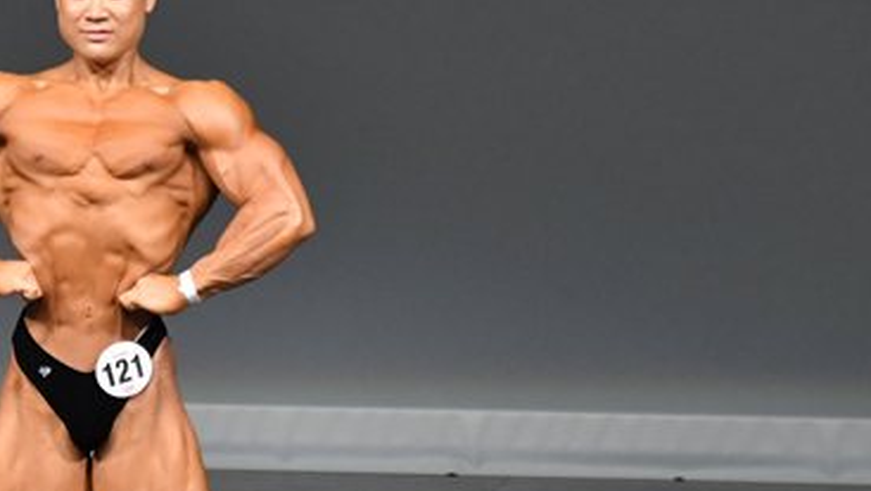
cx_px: 82
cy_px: 342
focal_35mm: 696
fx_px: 16085
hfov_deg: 3.1
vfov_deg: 1.7
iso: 5000
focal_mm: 210
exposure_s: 1/400
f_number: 5.6
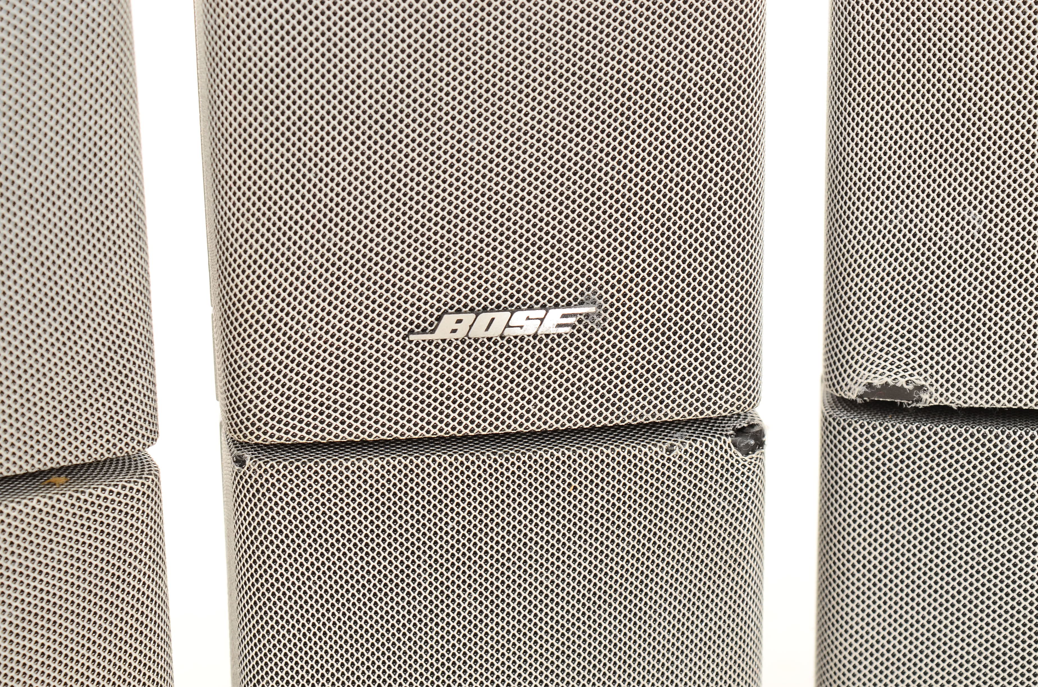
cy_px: 344
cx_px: 519
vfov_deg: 16.5
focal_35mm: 82
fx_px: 2374
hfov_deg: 24.7
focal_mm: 55
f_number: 10
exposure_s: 1/60
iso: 320
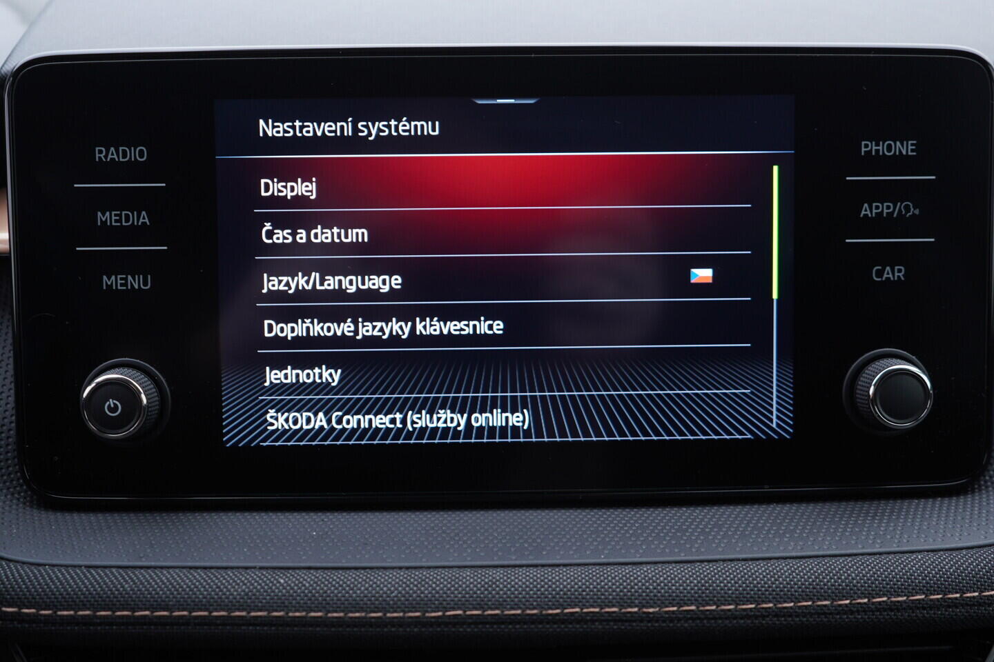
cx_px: 497
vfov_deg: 36.9
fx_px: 994
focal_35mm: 36
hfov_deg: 53.1
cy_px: 331
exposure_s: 1/40
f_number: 2.8
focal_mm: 24
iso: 160
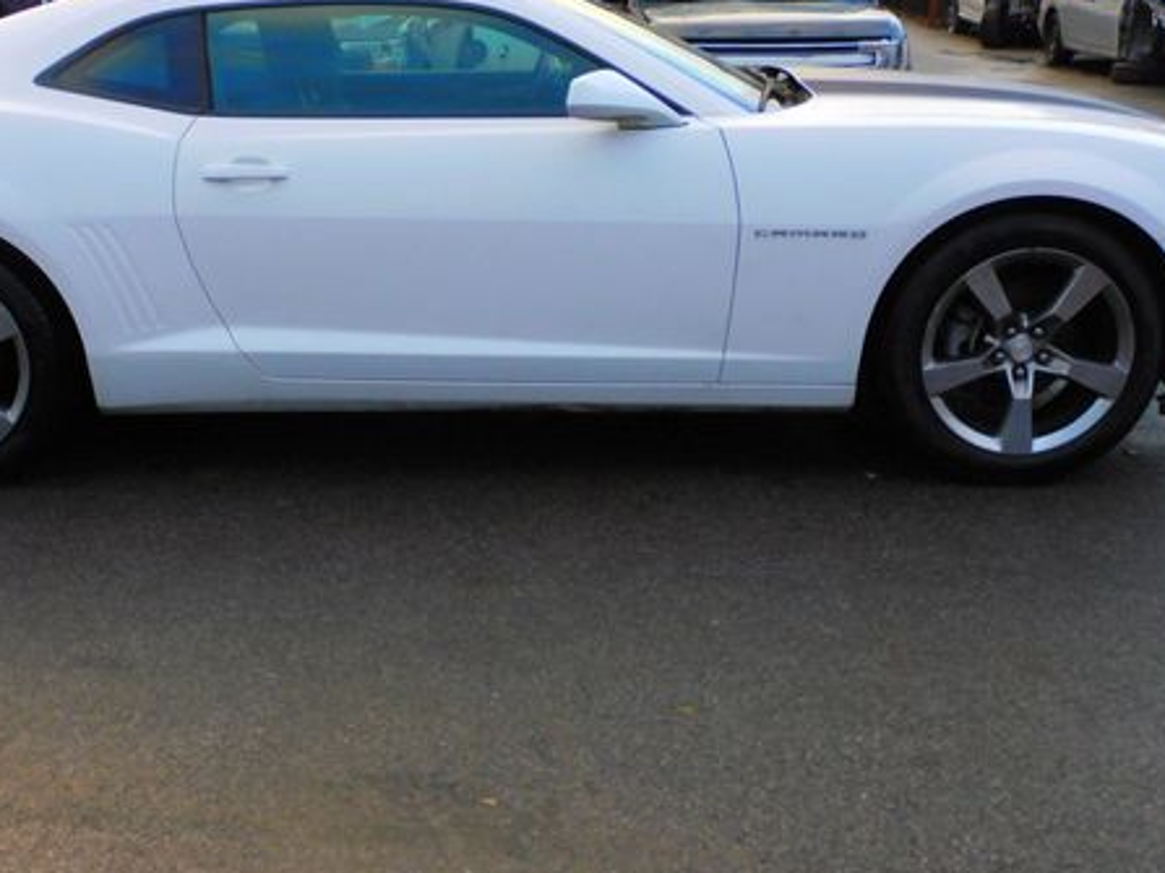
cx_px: 448
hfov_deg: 43.6
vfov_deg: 33.5
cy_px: 349
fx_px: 1447
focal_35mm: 43
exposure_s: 1/200
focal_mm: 5.4
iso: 125
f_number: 3.5
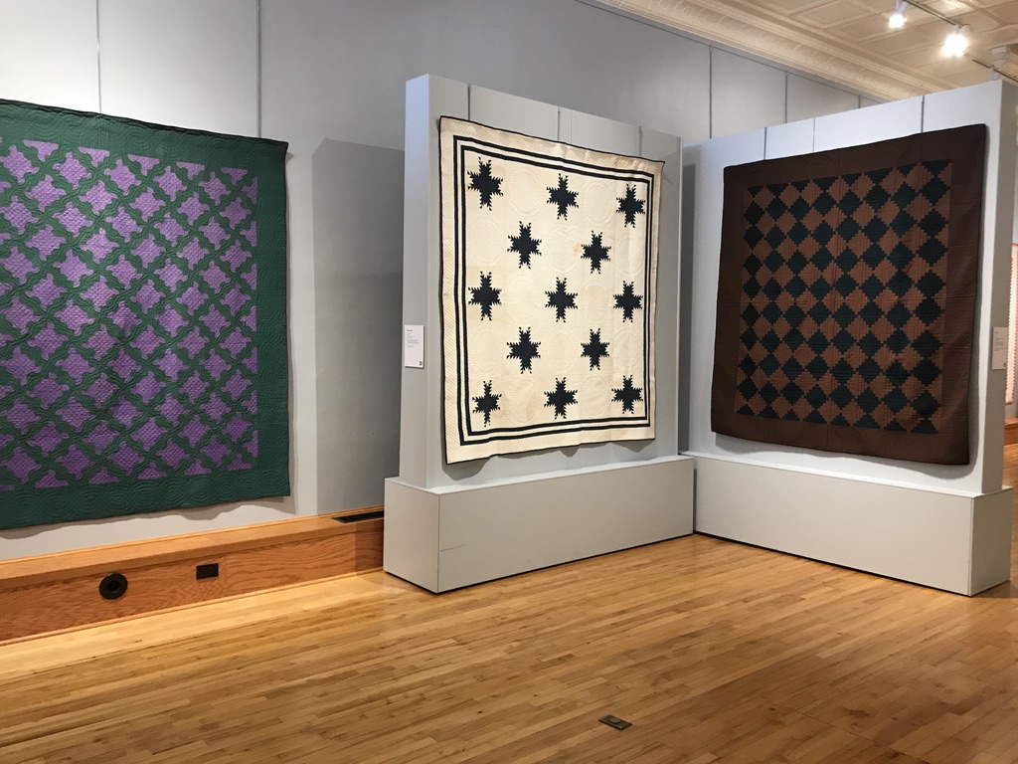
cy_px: 382
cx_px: 509
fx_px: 823
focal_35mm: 28
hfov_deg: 63.4
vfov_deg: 49.7
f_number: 1.8
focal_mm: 3.99
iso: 64
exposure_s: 1/15
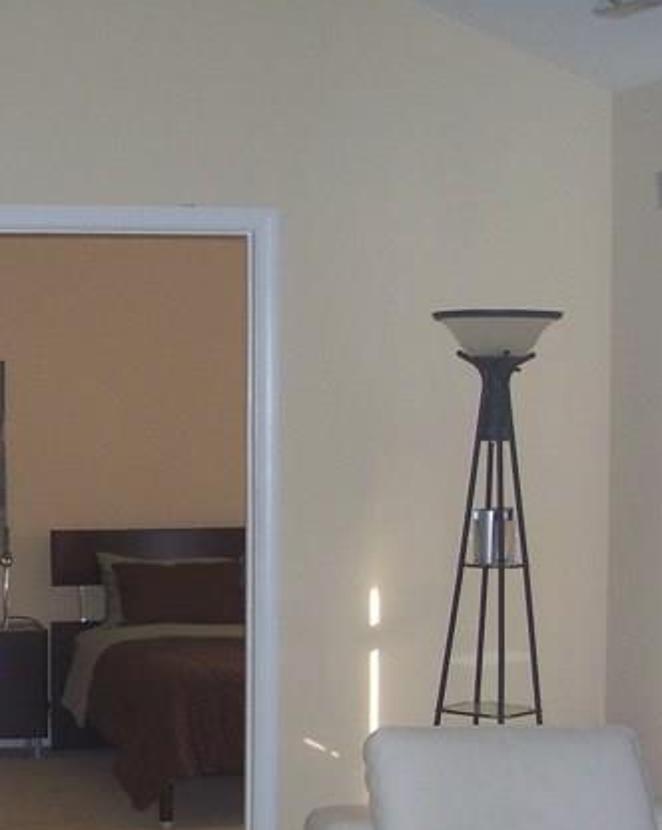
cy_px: 648
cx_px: -64
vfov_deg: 21.3
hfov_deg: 16.7
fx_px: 2183
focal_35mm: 89
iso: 200
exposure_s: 1/60
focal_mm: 7.8
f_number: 2.8
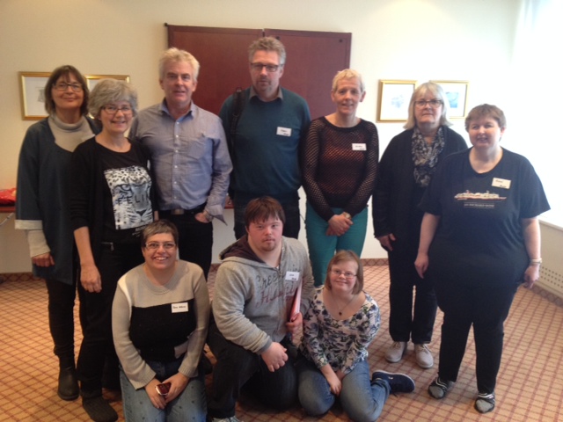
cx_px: 282
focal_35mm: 35
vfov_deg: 40.7
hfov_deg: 52.6
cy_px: 211
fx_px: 569
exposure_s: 1/20
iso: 125
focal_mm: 4.28
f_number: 2.4
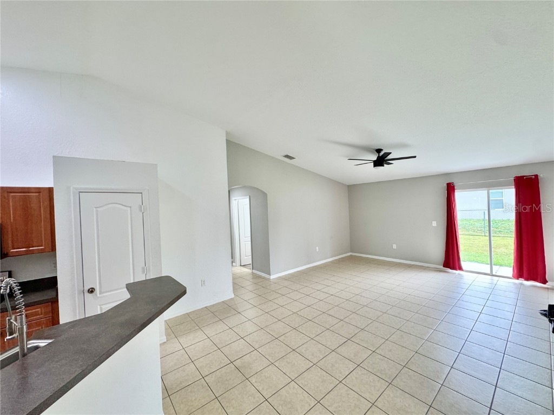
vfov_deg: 85.7
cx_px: 277
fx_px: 224
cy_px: 208
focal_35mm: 14
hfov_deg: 102.1
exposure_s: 1/120
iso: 200
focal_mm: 2.22
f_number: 2.2
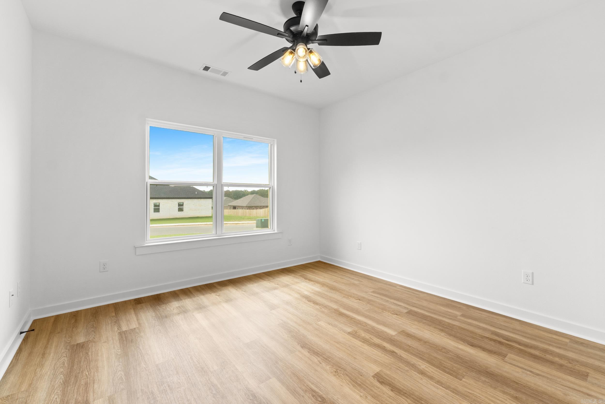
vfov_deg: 77.3
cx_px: 302
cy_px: 202
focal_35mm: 15
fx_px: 252
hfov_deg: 100.4
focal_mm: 10
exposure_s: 1/20
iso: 200
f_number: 9
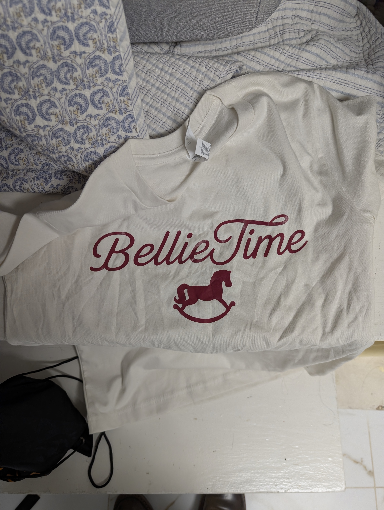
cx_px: 192
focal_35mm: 24
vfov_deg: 71.5
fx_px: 354
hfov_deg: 56.9
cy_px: 255
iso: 230
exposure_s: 1/120
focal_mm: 6.9
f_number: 1.68
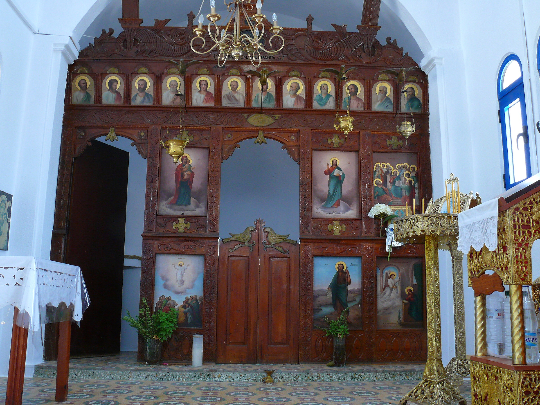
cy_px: 202
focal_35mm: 35
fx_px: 546
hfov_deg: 52.6
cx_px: 270
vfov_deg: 40.7
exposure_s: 1/15
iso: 200
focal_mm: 7.4
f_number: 6.3
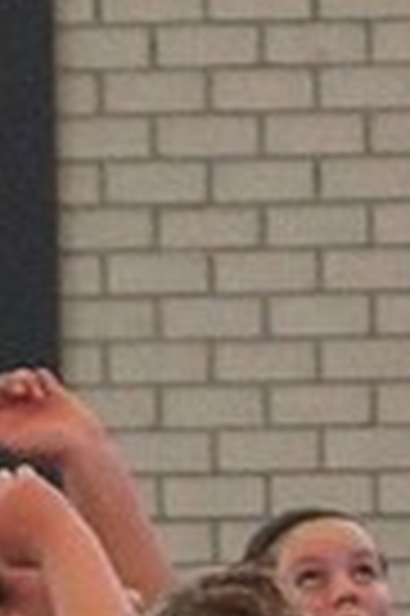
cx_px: 1311
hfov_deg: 3.9
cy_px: 585
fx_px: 5754
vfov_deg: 6.1
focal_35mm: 336
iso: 800
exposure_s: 1/250
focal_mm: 30
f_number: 3.2
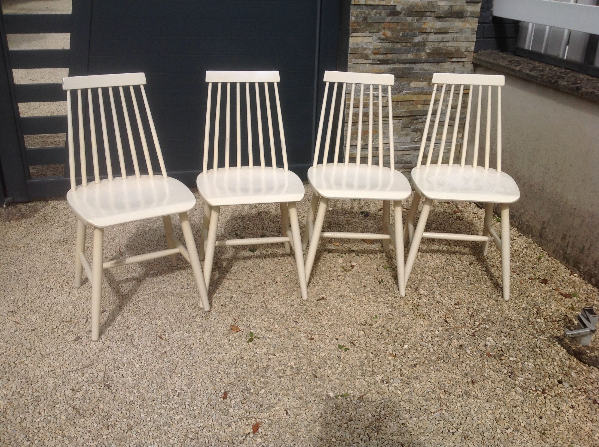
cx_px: 300
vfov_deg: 40.6
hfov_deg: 52.7
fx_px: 605
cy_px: 224
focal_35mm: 35
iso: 50
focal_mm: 4.28
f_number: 2.4
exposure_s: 1/3030
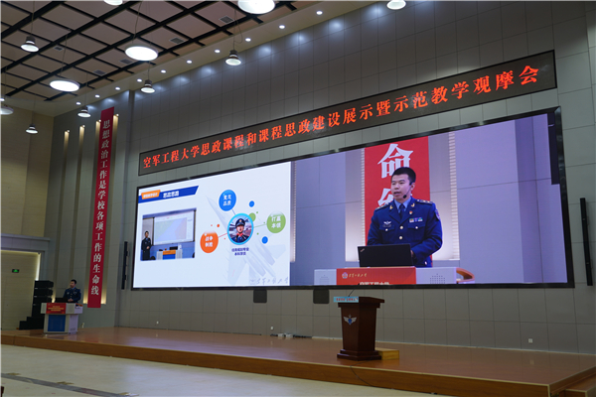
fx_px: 530
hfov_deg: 58.7
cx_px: 298
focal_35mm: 32
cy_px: 198
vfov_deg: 41.1
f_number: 4
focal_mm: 32
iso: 125
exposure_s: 1/40
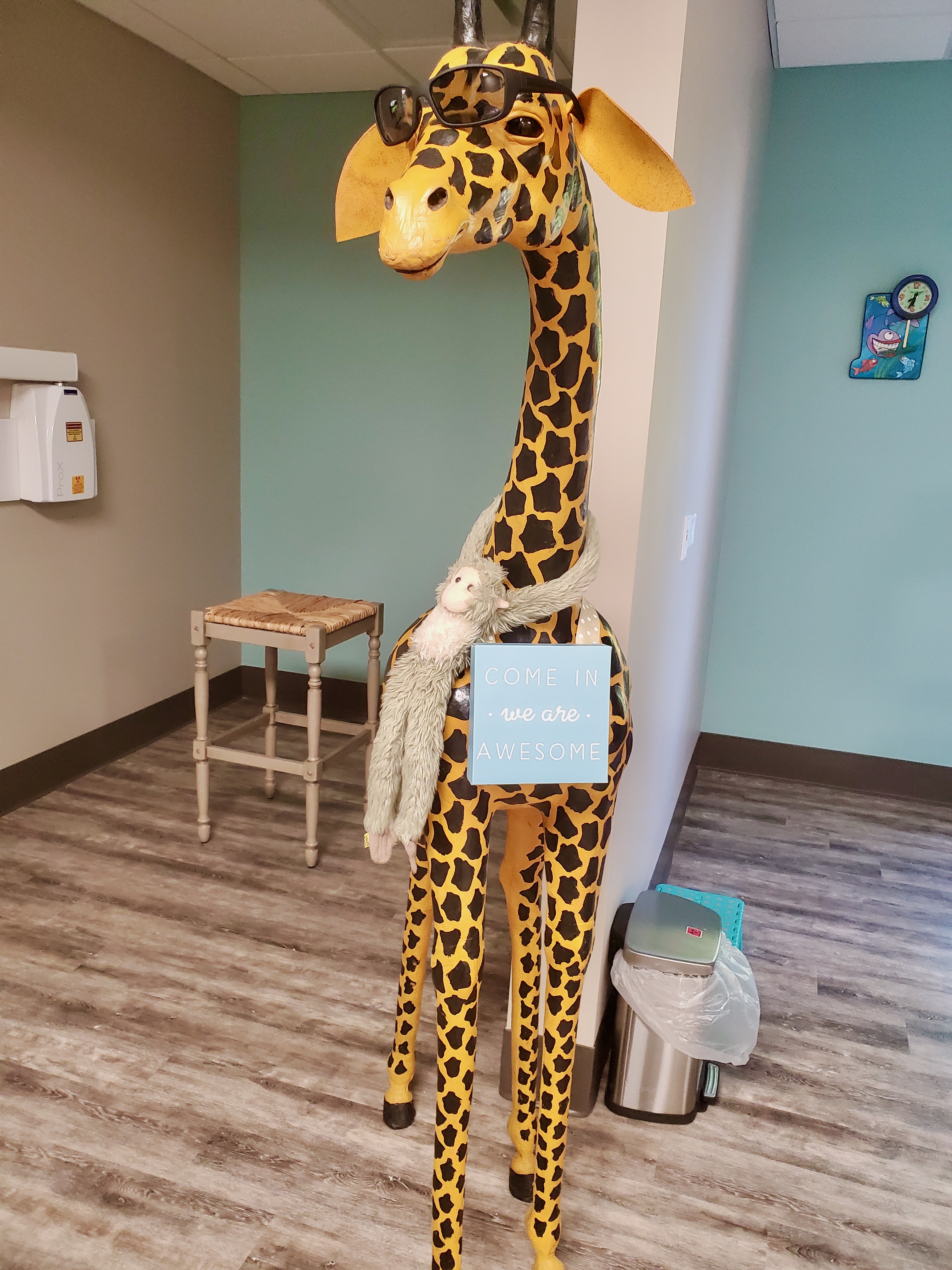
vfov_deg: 67.3
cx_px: 476
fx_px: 953
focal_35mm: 26
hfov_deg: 53.1
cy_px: 635
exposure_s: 1/50
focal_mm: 4.3
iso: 640
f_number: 2.4
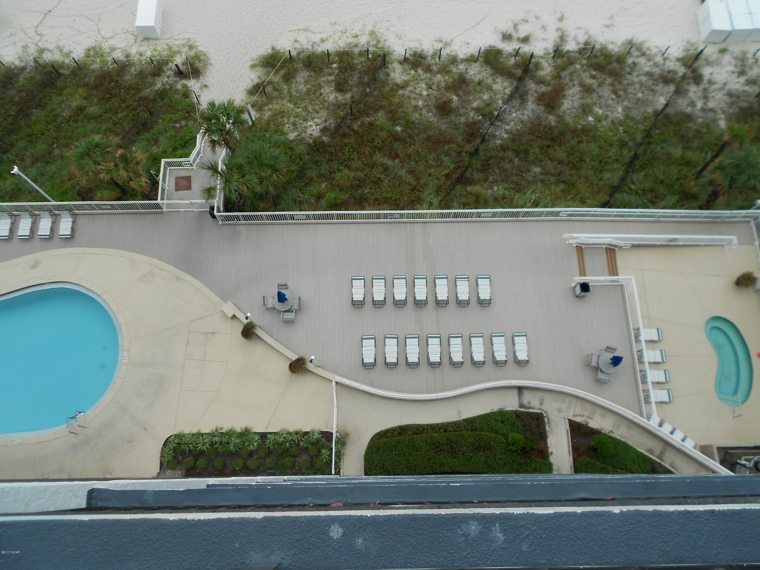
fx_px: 571
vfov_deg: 53.1
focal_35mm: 26
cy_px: 285
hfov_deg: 67.3
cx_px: 380
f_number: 3.2
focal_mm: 4.6
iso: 80
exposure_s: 1/400
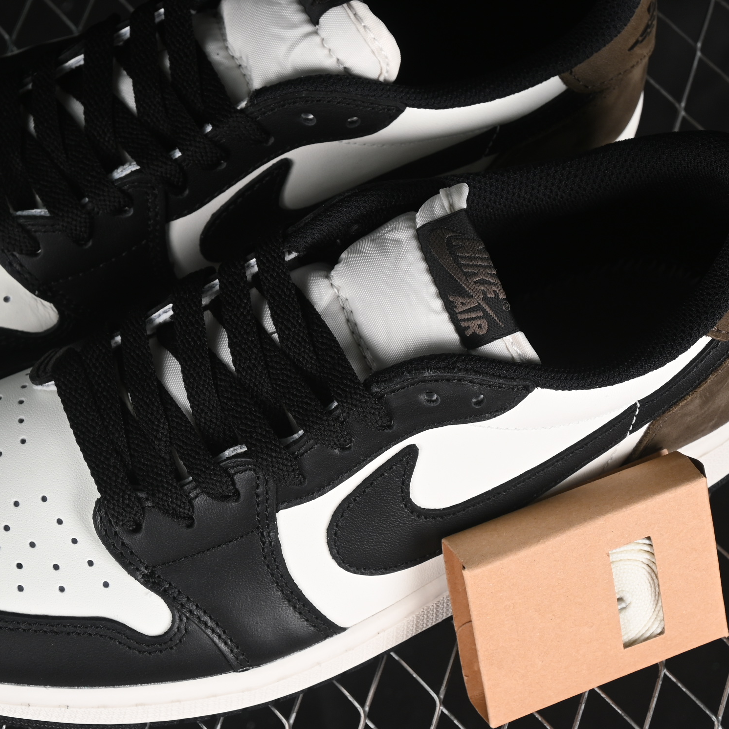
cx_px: 257
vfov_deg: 14.6
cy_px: 317
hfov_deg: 14.6
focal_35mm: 119
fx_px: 2835
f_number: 6.3
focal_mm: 50
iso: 160
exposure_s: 1/60
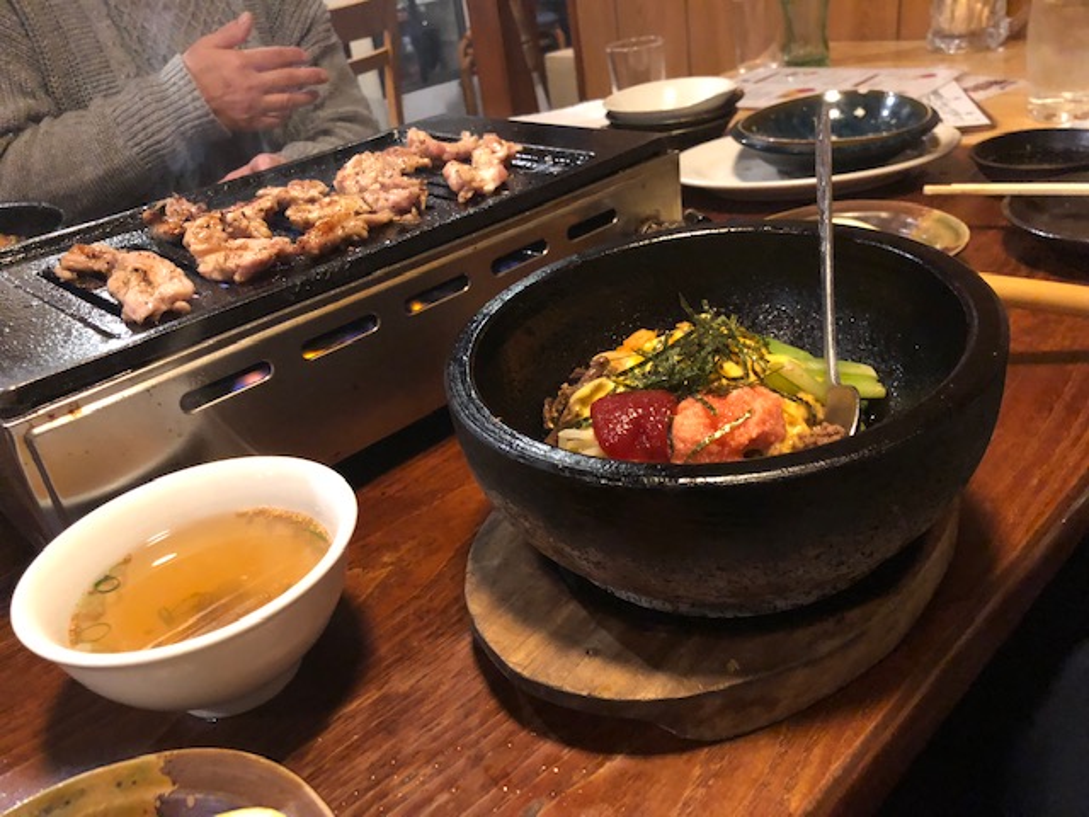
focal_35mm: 28
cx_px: 544
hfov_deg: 63.4
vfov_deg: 49.7
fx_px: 881
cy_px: 408
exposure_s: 1/4
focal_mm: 4
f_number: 1.8
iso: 100
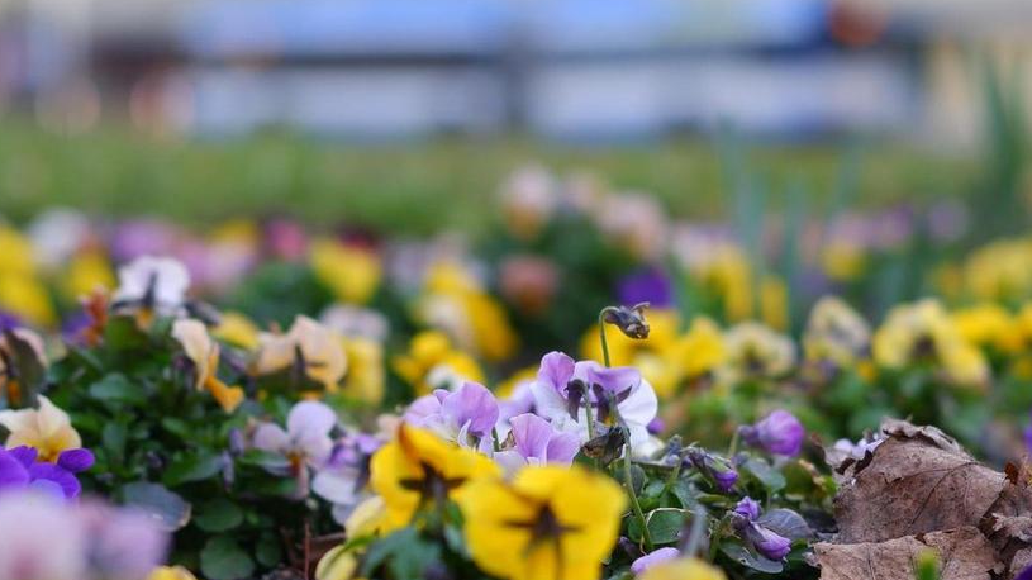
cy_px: 302
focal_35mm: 109
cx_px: 629
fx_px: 2982
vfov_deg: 11.1
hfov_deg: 19.6
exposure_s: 1/750
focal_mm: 35
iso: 200
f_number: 2.5
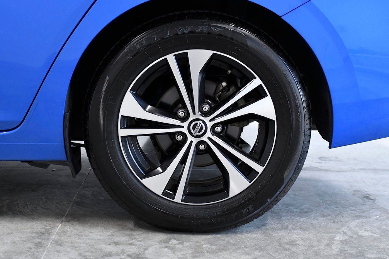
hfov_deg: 32.9
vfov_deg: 22.3
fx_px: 659
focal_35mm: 61
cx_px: 197
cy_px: 129
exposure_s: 1/1000
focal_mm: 40
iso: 2500
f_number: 3.5
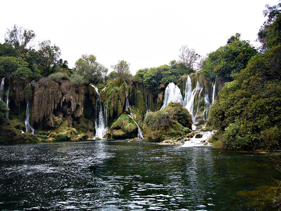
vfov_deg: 49.7
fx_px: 227
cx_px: 140
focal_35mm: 28
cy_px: 106
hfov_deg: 63.4
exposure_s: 1/320
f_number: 2.8
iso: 80
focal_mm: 4.6
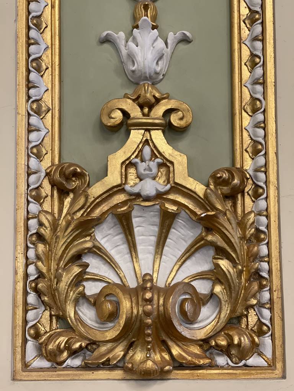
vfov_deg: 30.3
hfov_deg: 22.9
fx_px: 725
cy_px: 196
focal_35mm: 64
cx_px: 147
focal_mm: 7.5
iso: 160
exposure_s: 1/33
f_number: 2.2
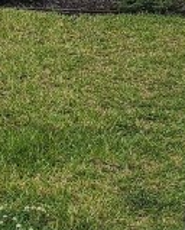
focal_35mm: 163
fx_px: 1111
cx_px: 159
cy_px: -263
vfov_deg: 10.6
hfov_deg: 9.5
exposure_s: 1/2686
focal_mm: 5.4
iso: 40
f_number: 1.8
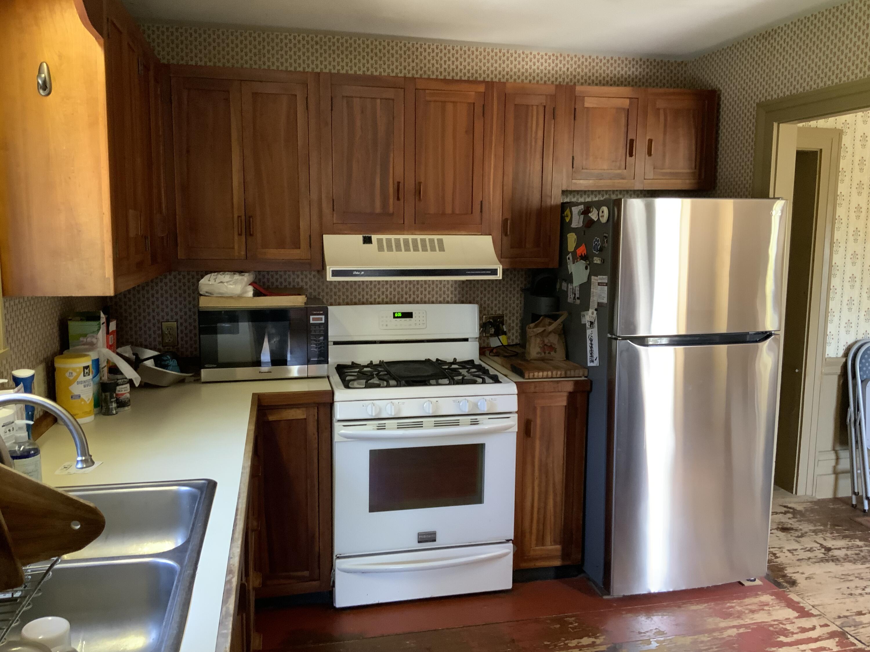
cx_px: 435
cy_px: 326
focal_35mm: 29
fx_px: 729
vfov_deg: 48.2
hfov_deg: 61.7
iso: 200
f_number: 1.8
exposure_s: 1/40
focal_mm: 3
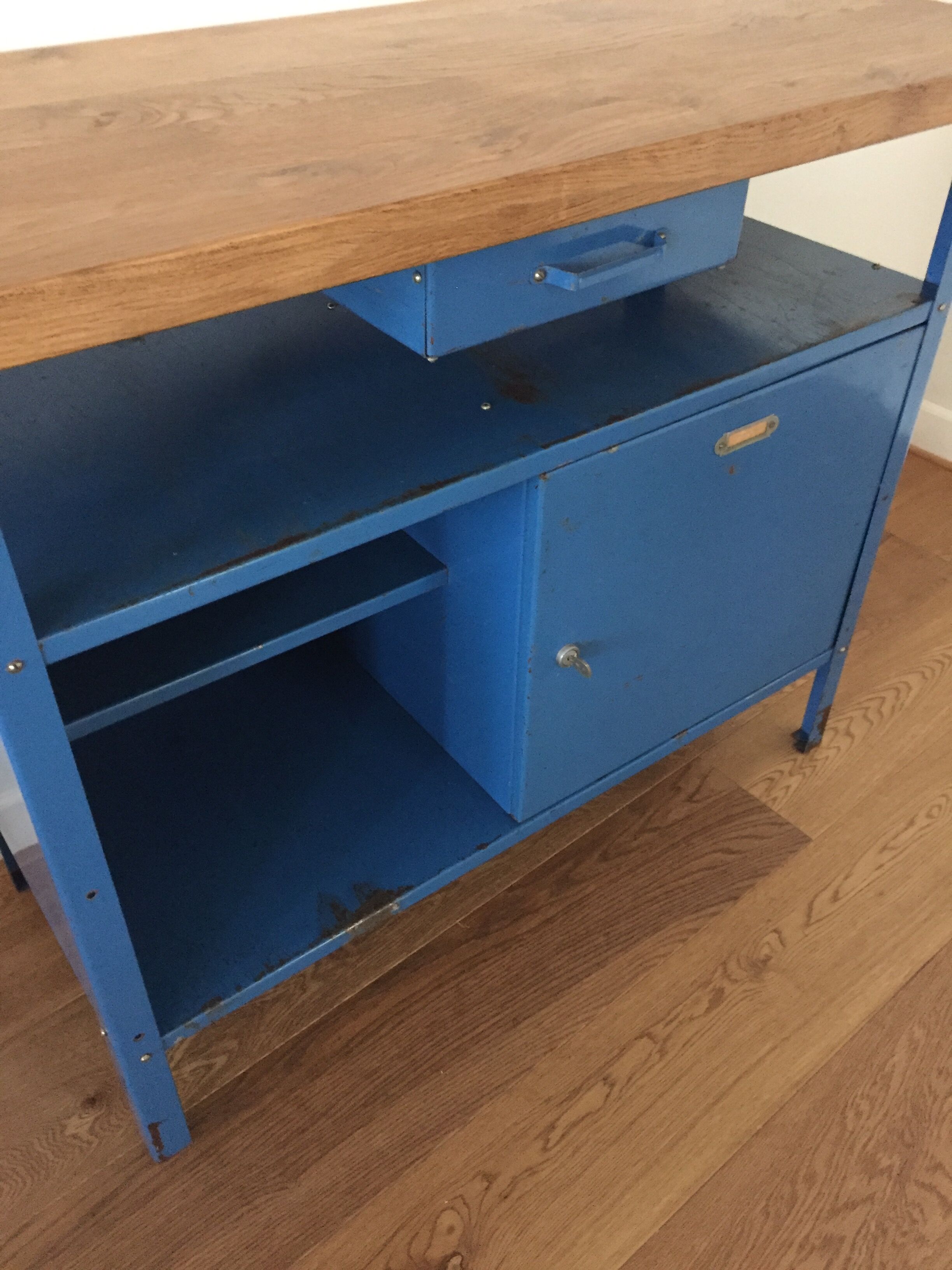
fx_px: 1063
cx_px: 476
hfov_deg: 48.2
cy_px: 635
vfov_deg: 61.7
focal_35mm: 29
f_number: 2.2
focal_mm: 4.15
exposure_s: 1/17
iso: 640
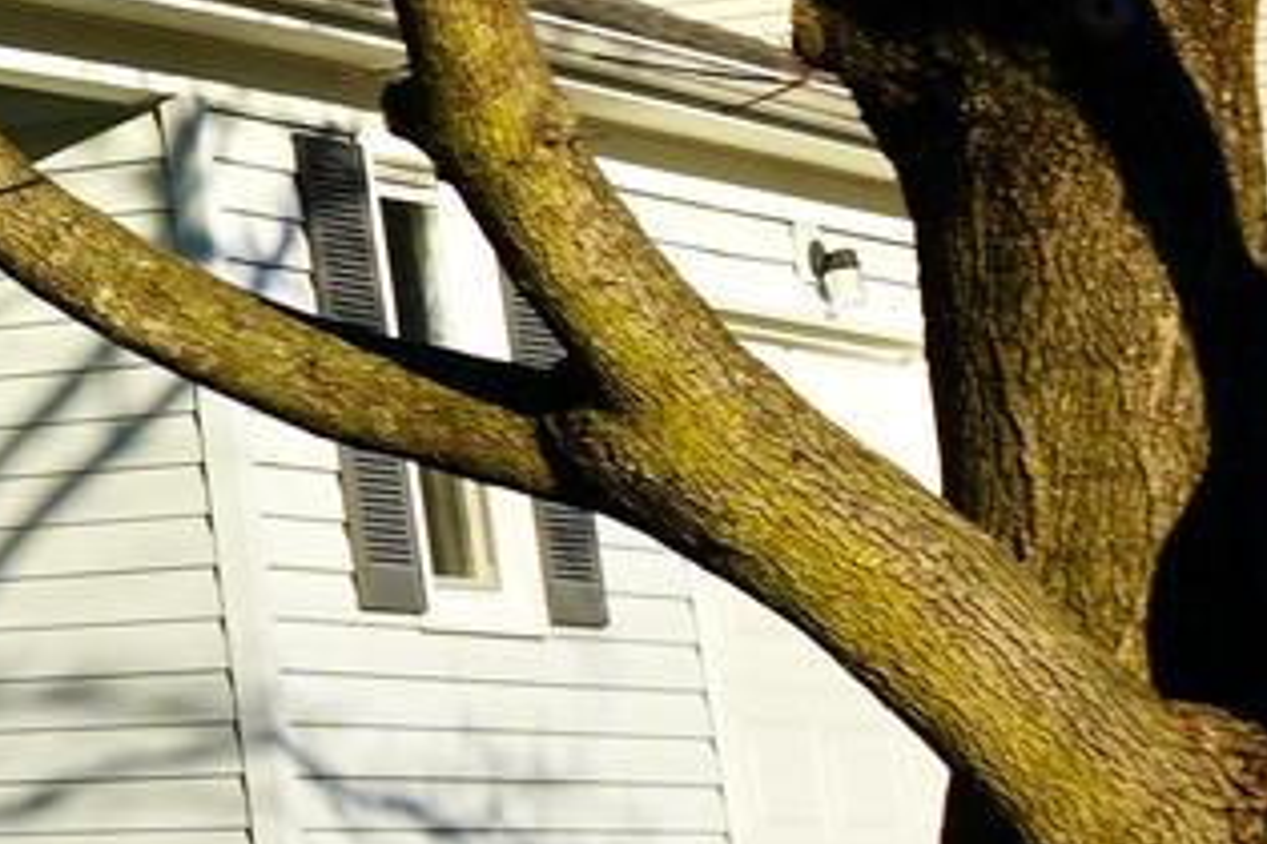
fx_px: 5490
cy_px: -384
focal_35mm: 156
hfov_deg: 10.1
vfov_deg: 8.6
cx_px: -2425
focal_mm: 24
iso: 100
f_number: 10
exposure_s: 1/200
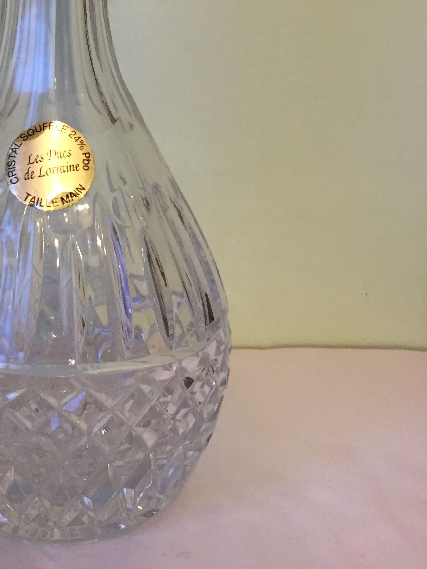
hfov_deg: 26.0
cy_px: 66
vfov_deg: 33.8
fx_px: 888
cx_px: 31
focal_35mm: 54
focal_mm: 4.15
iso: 160
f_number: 2.2
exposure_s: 1/33
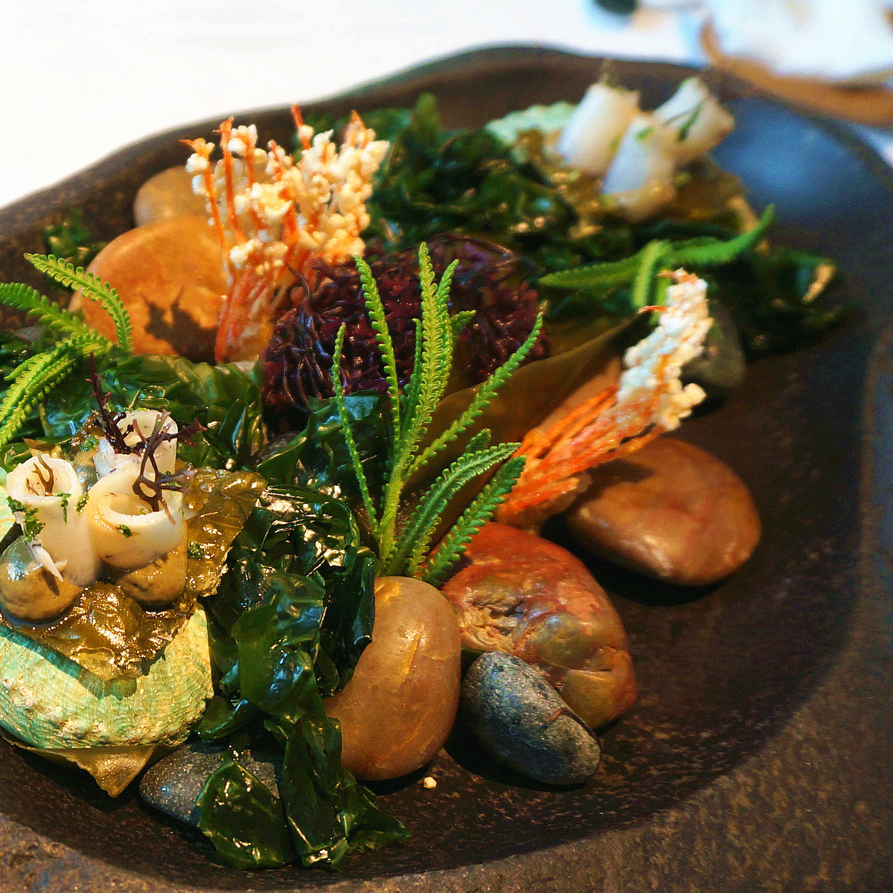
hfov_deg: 33.4
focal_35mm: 47
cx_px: 29
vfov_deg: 36.0
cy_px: 501
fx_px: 1372
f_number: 4
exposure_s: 1/60
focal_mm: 16
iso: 200
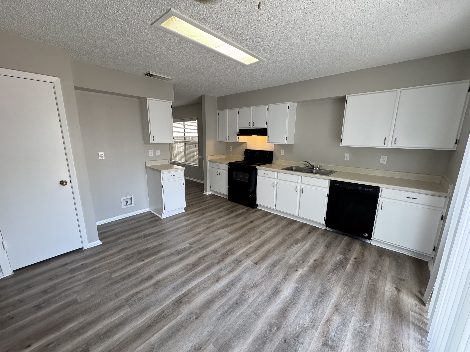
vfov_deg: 85.7
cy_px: 176
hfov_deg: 102.1
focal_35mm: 14
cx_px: 235
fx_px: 190
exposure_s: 1/120
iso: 250
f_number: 2.2
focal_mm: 2.22
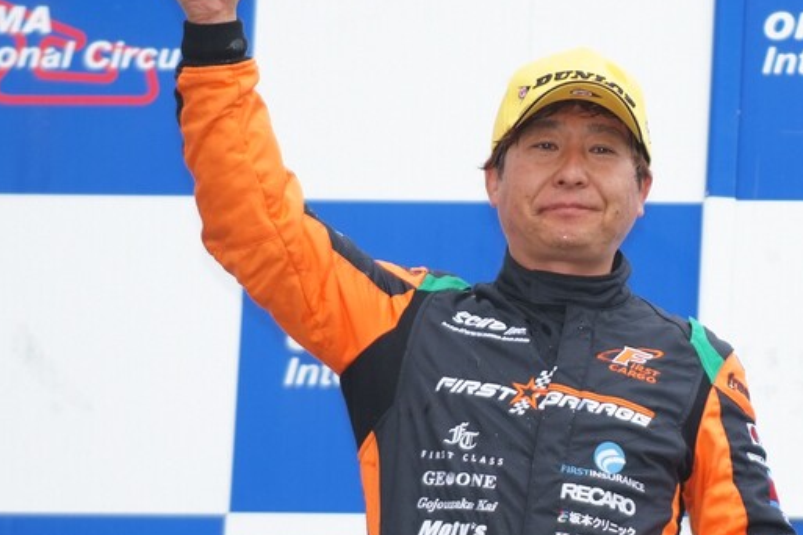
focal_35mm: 421
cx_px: 438
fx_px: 9390
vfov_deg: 3.3
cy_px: 233
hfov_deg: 4.9
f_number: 4
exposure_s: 1/500
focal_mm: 200
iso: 400
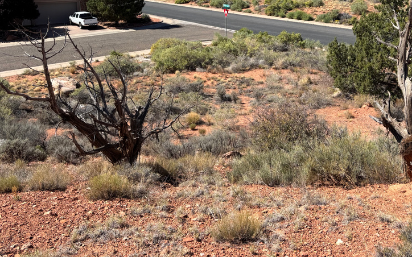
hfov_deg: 50.0
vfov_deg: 32.2
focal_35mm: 39
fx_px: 438
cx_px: 253
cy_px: 67
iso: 50
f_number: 1.6
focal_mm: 5.96
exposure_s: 1/2639
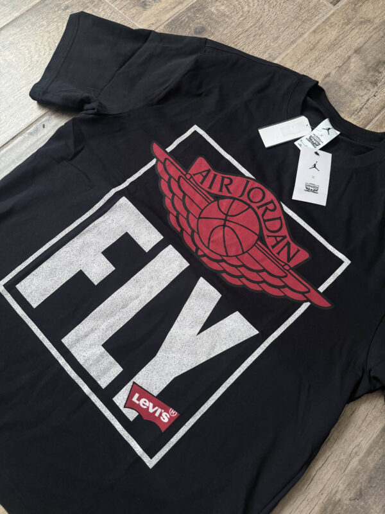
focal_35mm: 24
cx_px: 192
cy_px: 257
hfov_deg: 56.8
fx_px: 356
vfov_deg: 71.6
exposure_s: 1/60
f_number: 1.78
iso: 400
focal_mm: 6.76
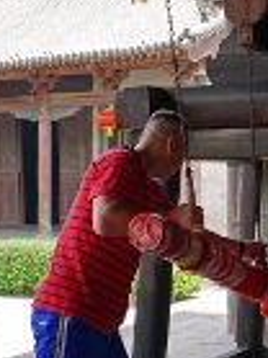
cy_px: 207
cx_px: 209
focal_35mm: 83
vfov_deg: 23.6
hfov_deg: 17.6
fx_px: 858
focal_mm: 20
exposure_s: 1/80
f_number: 5.6
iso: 100
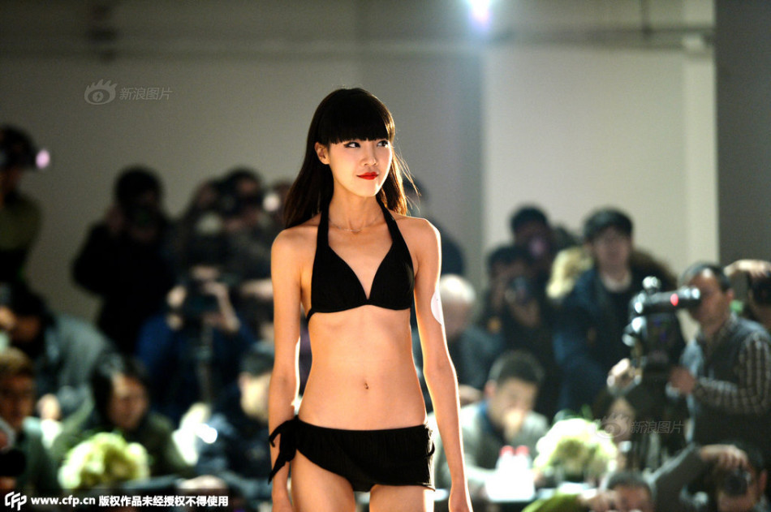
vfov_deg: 6.9
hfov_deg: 10.3
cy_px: 256
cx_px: 386
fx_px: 4278
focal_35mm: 200
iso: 1600
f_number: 2.8
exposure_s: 1/200
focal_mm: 200
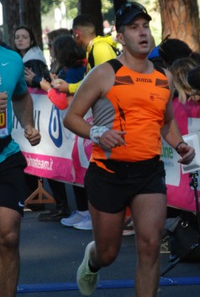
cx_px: 168
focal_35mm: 285
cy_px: 140
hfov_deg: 4.8
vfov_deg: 7.2
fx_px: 2361
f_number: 5.6
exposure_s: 1/400
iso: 1000
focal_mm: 112
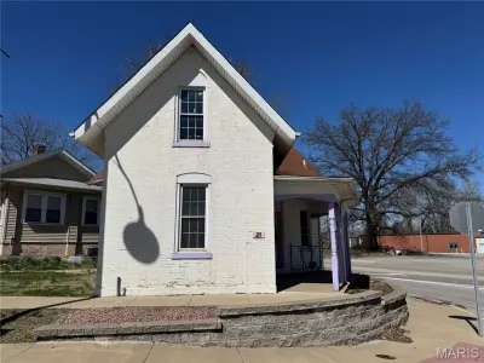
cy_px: 182
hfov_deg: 71.6
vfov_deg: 56.8
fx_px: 336
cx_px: 242
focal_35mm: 24
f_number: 1.78
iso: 80
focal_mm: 6.76
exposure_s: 1/12346
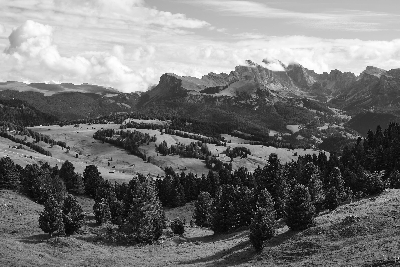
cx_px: 200
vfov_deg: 25.5
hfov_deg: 37.5
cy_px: 134
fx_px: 589
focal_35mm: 53
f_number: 6.4
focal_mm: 35
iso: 200
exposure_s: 1/480
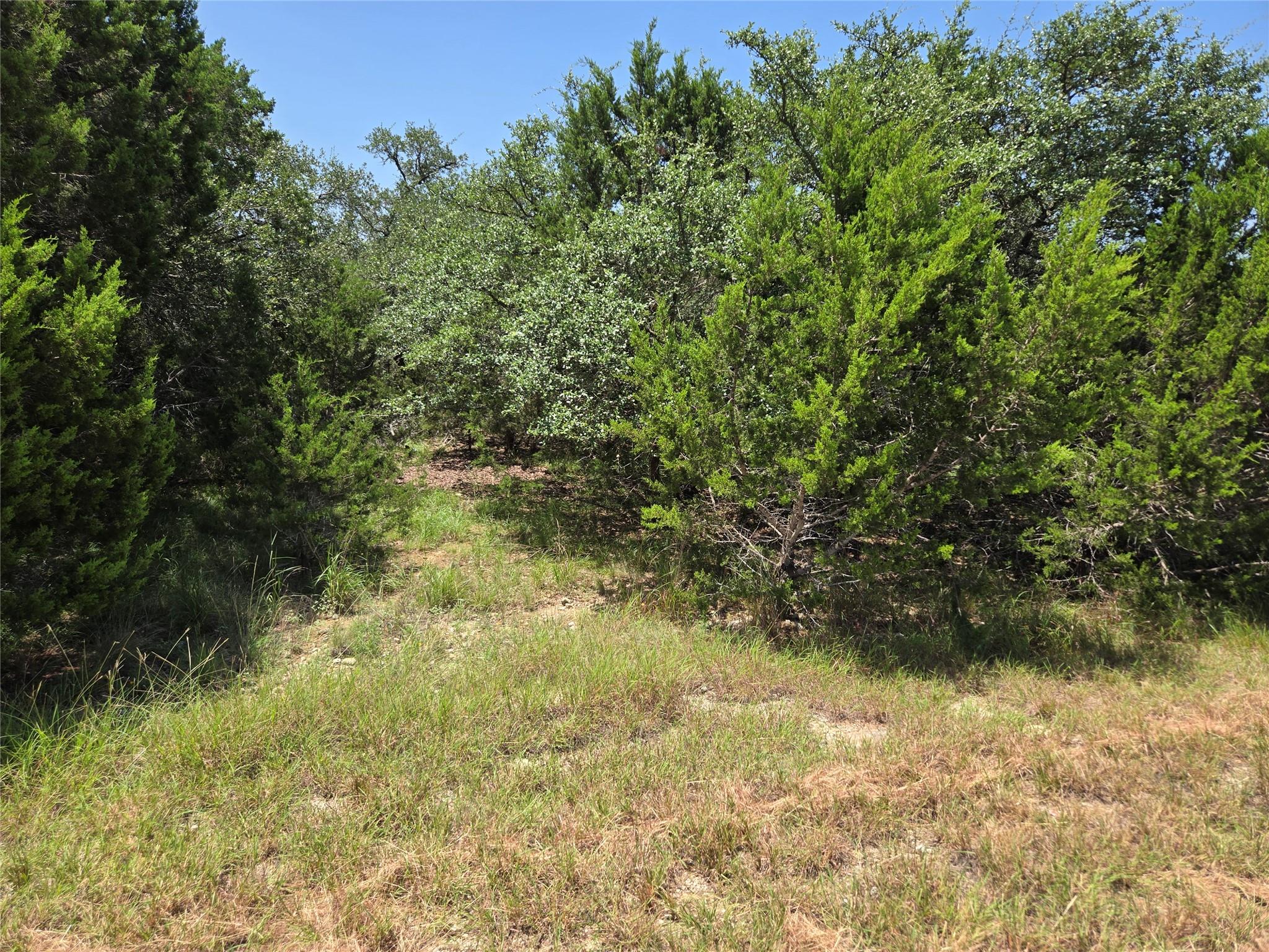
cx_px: 634
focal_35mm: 23
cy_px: 476
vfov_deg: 58.9
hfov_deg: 73.9
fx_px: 843
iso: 25
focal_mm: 5.4
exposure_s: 1/1126
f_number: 1.8
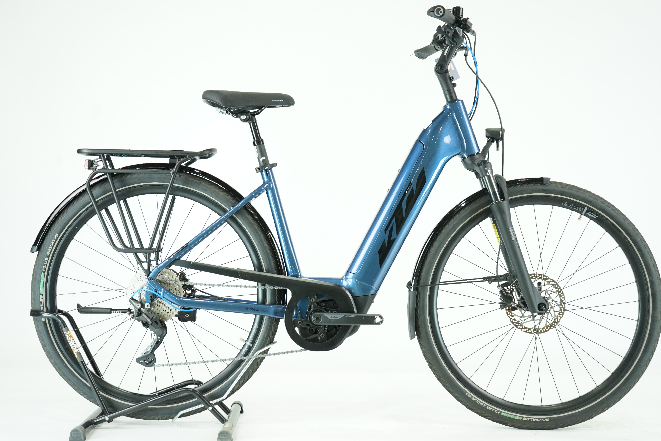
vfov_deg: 27.0
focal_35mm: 50
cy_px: 217
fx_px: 918
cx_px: 334
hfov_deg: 39.6
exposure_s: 1/200
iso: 2500
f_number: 5
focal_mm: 49
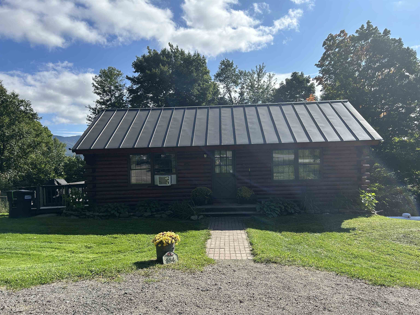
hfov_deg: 67.3
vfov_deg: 53.1
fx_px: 315
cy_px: 158
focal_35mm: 26
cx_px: 210
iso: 50
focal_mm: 5.7
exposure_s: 1/3356
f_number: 1.5
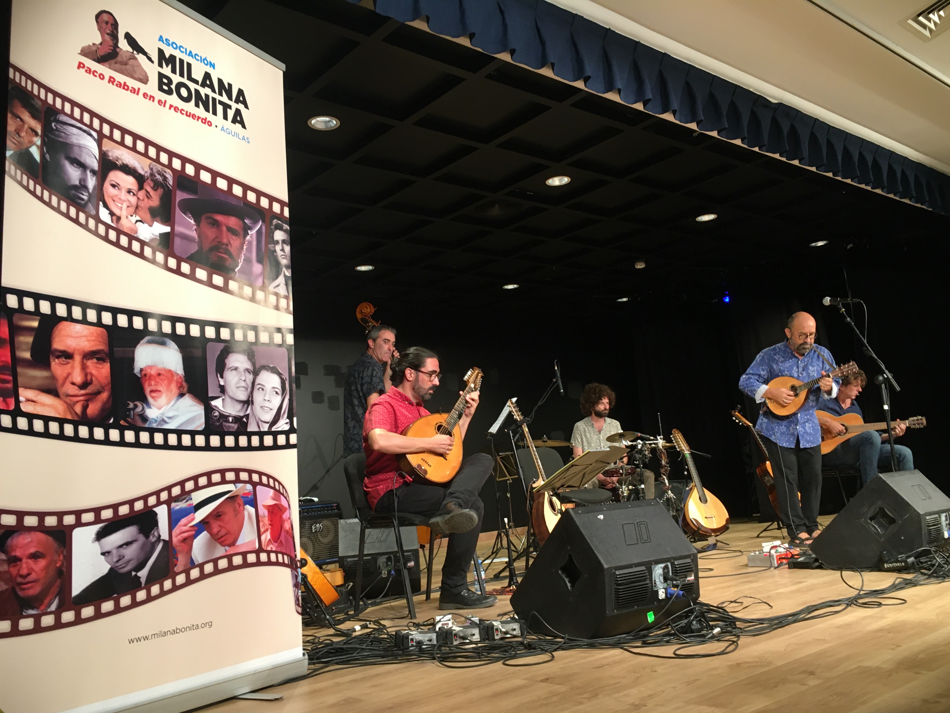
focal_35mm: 29
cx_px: 475
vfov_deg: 48.2
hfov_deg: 61.7
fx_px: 796
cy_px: 356
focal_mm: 4.15
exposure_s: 1/33
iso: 125
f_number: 2.2
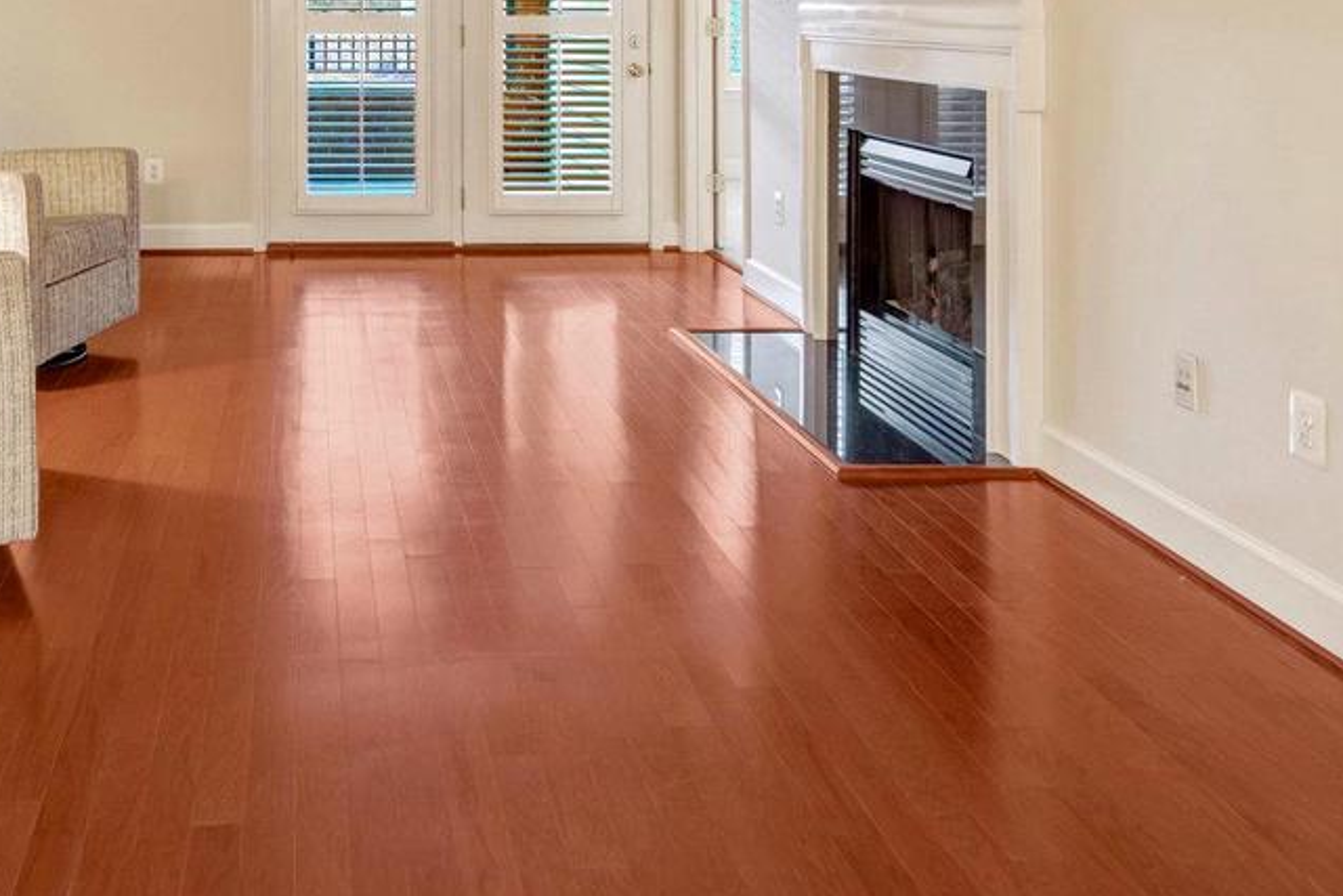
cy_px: 29
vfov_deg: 34.1
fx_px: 1343
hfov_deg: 50.9
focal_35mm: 36
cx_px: 338
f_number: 4
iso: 1250
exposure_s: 1/25
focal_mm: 16
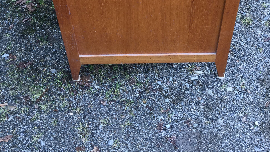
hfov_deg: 47.4
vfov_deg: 25.5
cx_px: 136
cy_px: -19
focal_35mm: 43
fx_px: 308
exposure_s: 1/100
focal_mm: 4.15
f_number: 2.2
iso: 32
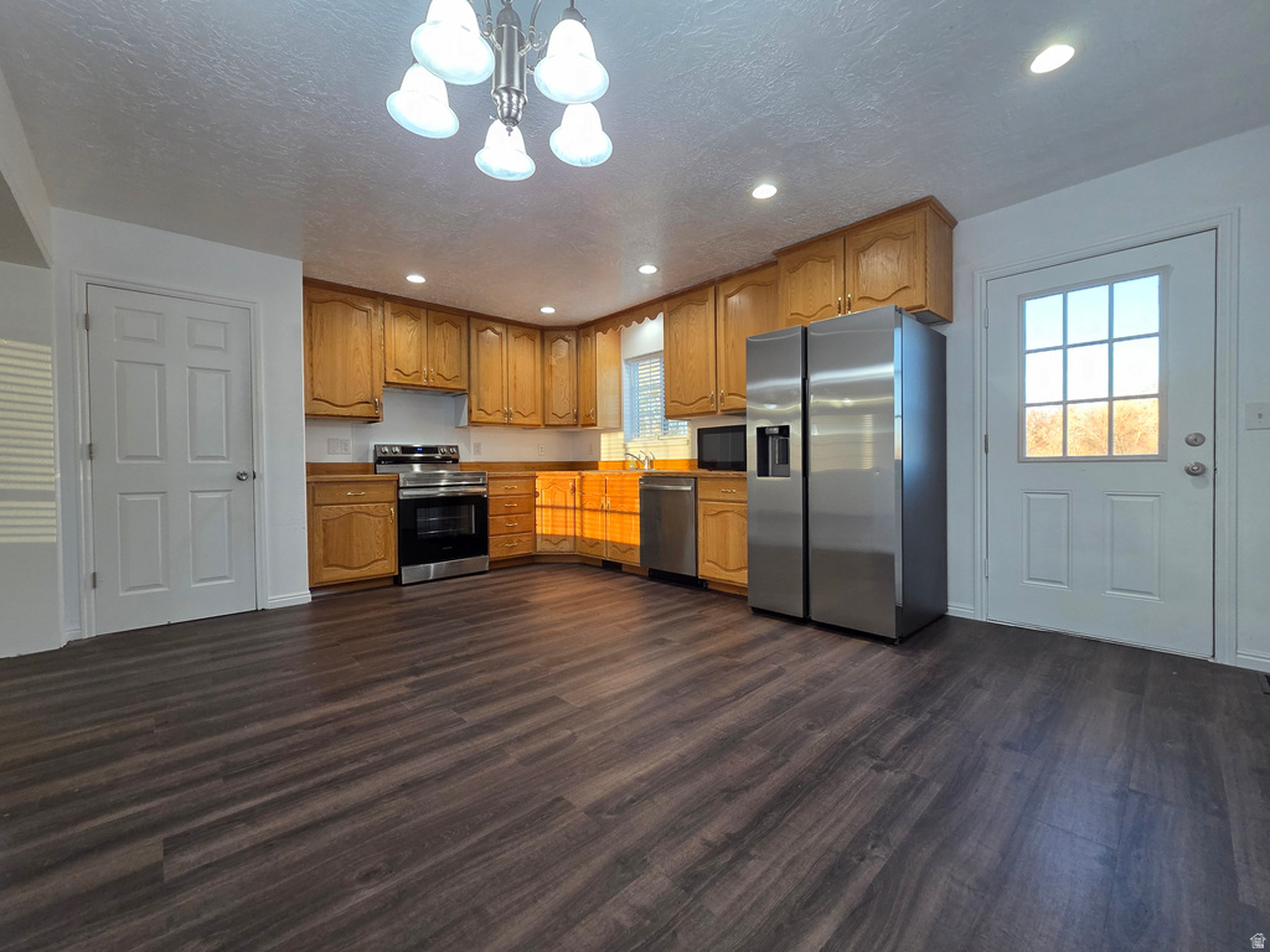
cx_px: 635
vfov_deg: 89.9
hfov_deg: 106.2
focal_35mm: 13
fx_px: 477
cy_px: 476
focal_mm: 2.2
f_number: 2.2
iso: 200
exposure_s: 1/120
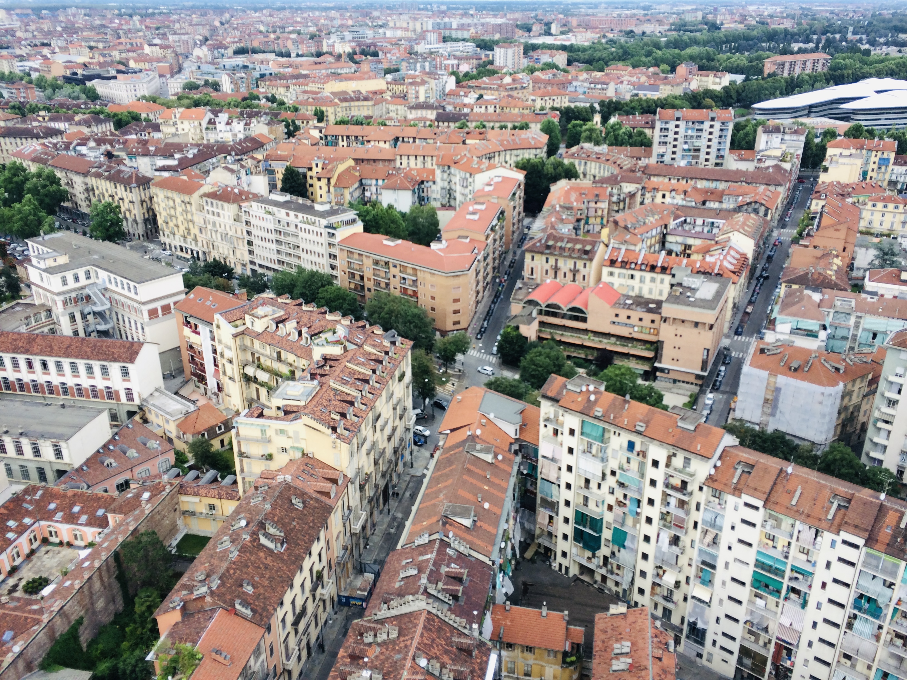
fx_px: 786
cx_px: 454
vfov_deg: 46.8
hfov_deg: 60.0
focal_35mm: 30
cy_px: 340
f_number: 2.2
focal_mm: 4.12
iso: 32
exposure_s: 1/519
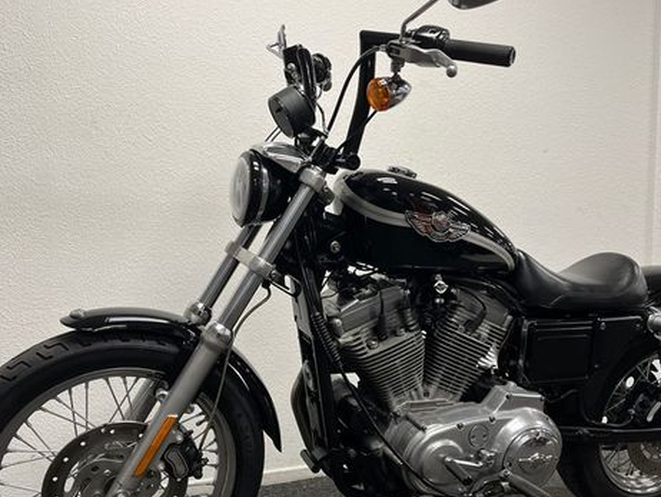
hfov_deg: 51.3
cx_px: 332
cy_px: 285
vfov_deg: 39.6
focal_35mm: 36
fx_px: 688
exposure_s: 1/100
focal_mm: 5.1
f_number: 1.6
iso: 125
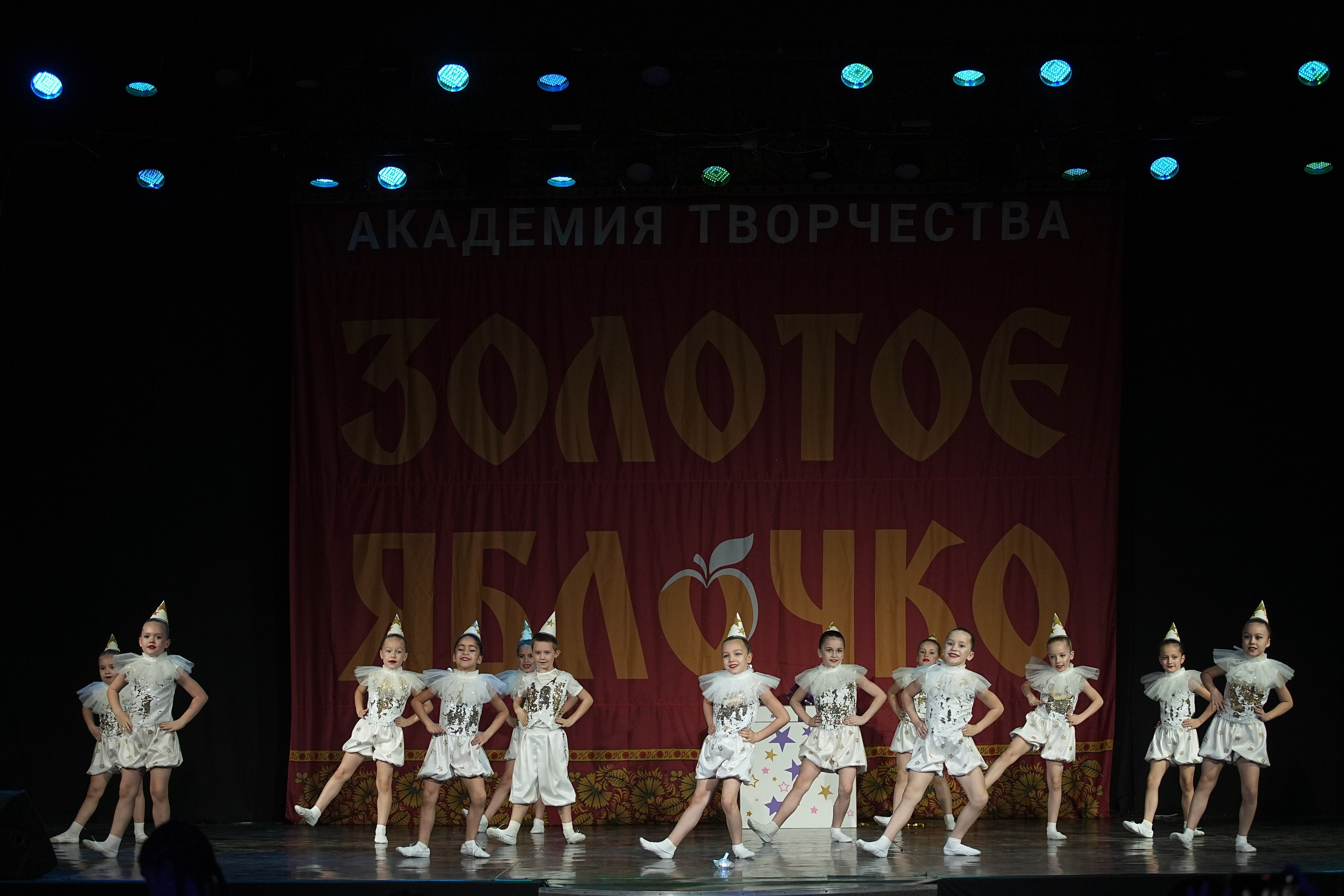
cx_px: 672
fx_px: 3136
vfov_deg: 16.3
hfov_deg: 24.2
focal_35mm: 84
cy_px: 448
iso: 2000
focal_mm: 84
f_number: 4
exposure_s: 1/400
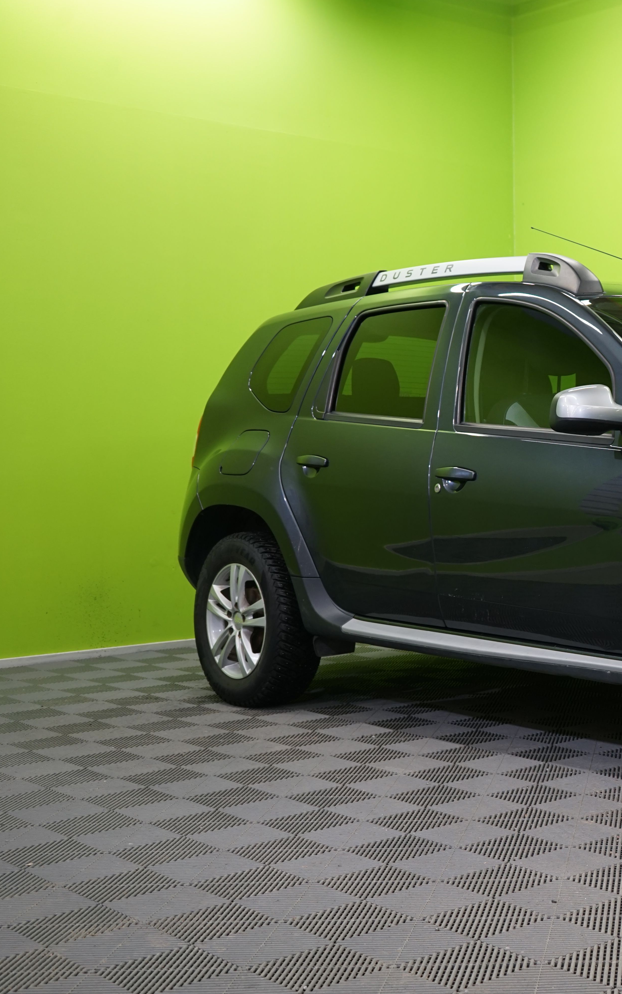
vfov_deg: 37.5
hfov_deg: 22.3
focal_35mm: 54
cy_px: 495
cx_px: 723
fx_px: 1465
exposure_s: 1/30
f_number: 5
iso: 500
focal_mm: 35
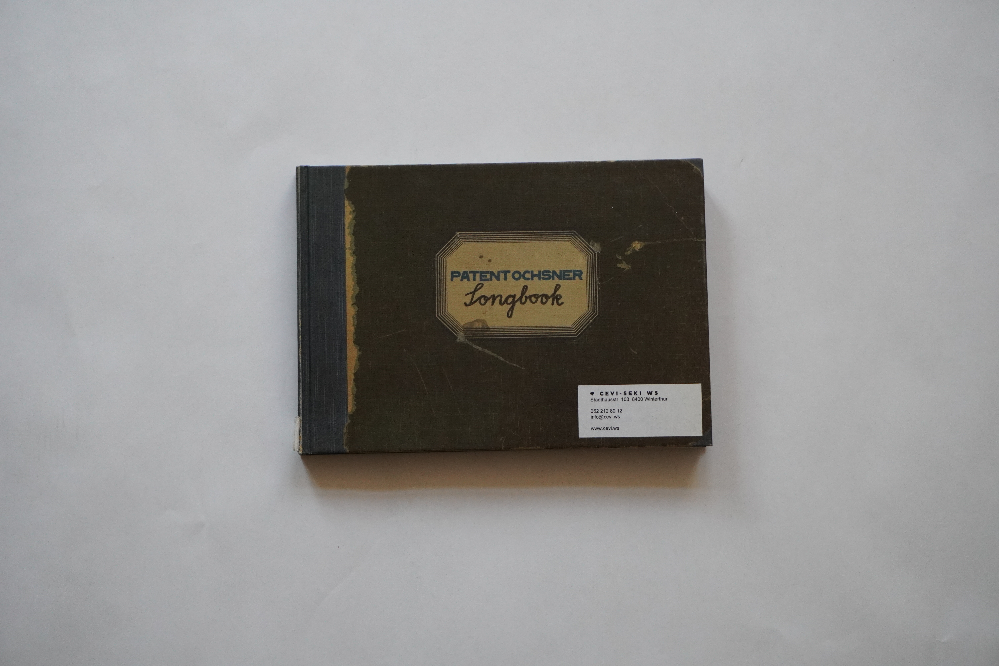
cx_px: 500
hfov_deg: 31.9
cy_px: 333
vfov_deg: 21.6
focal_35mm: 63
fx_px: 1748
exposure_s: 1/160
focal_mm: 42
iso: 1250
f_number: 5.6
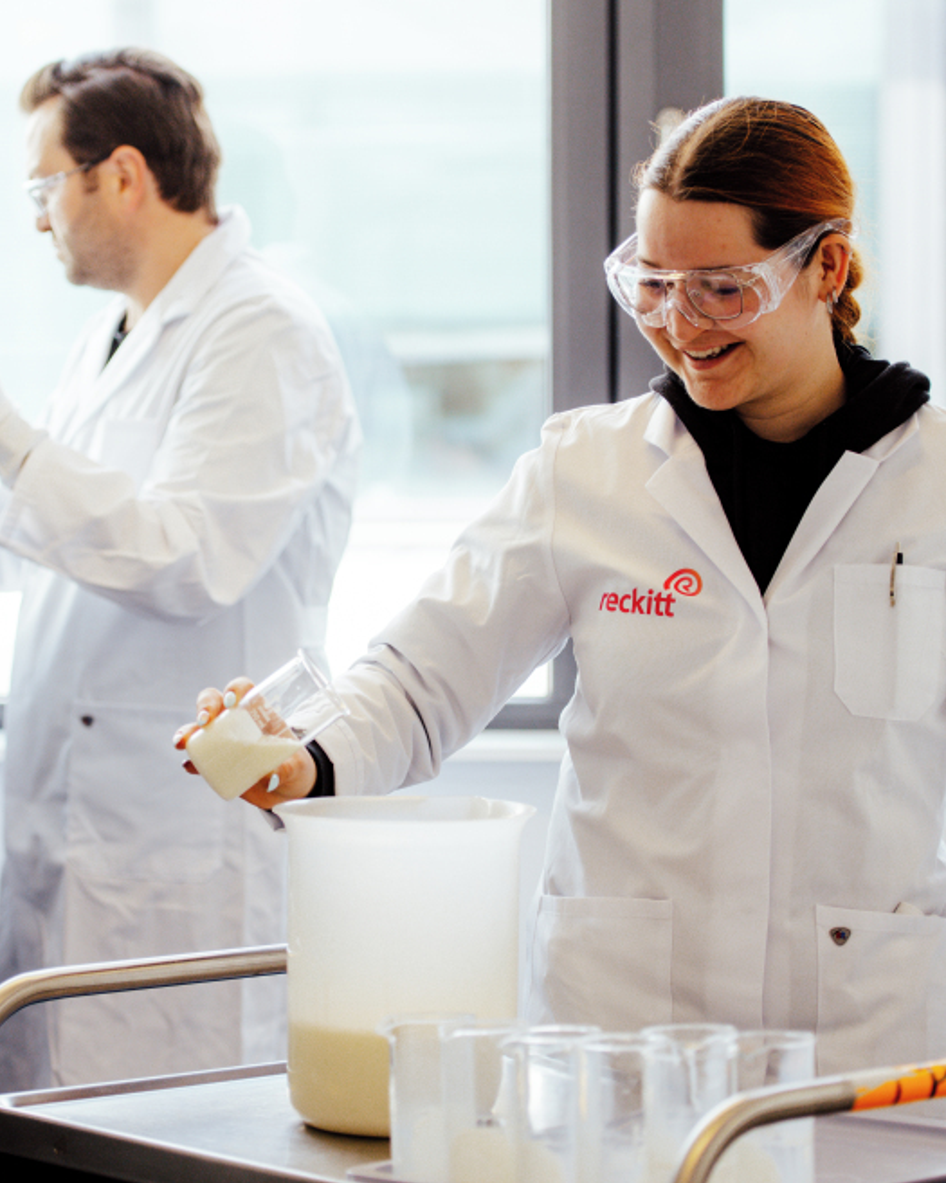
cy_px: 587
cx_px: 317
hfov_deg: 12.8
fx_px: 4203
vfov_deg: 16.0
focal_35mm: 120
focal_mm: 70
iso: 320
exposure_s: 1/250
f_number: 2.8
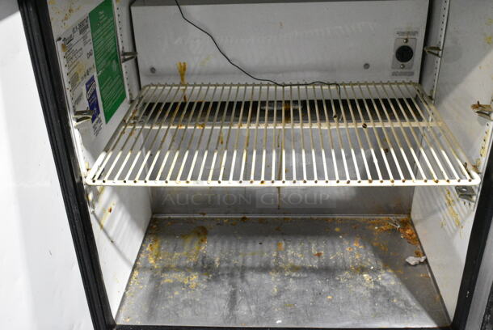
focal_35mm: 38
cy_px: 165
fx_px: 514
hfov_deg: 51.2
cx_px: 246
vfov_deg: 35.6
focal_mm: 25
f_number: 6.3
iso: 6400
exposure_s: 1/160
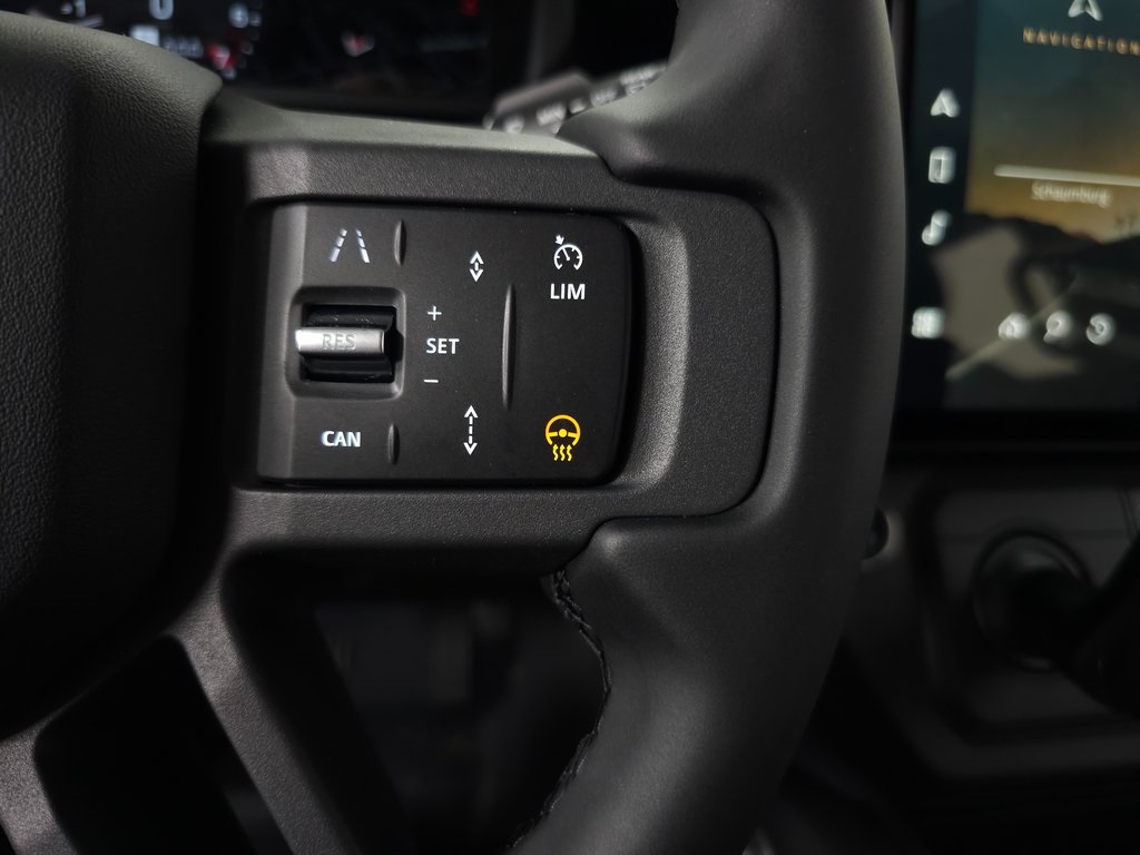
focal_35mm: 23
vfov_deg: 58.9
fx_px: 757
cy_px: 428
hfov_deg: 73.9
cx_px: 570
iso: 200
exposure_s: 1/60
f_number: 1.7
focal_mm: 6.3
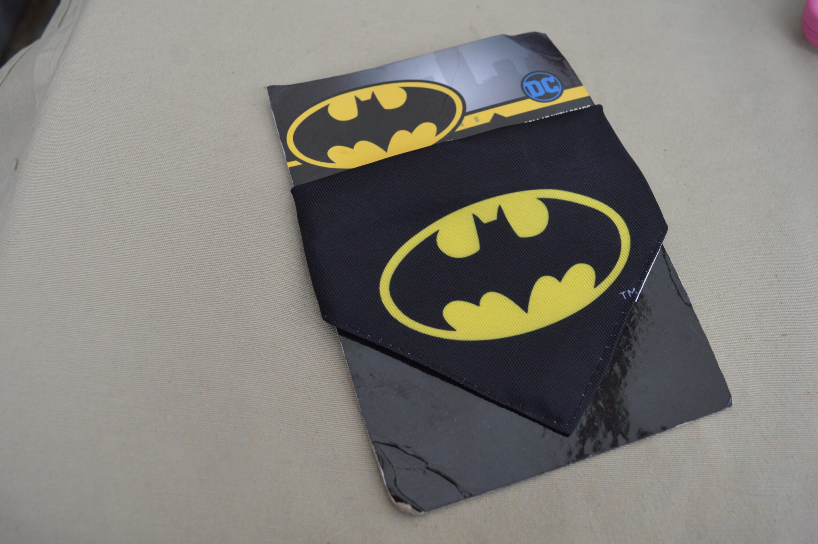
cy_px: 272
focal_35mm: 33
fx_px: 749
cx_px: 409
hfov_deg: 57.3
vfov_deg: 39.9
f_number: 5.6
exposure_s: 1/125
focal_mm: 22
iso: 400
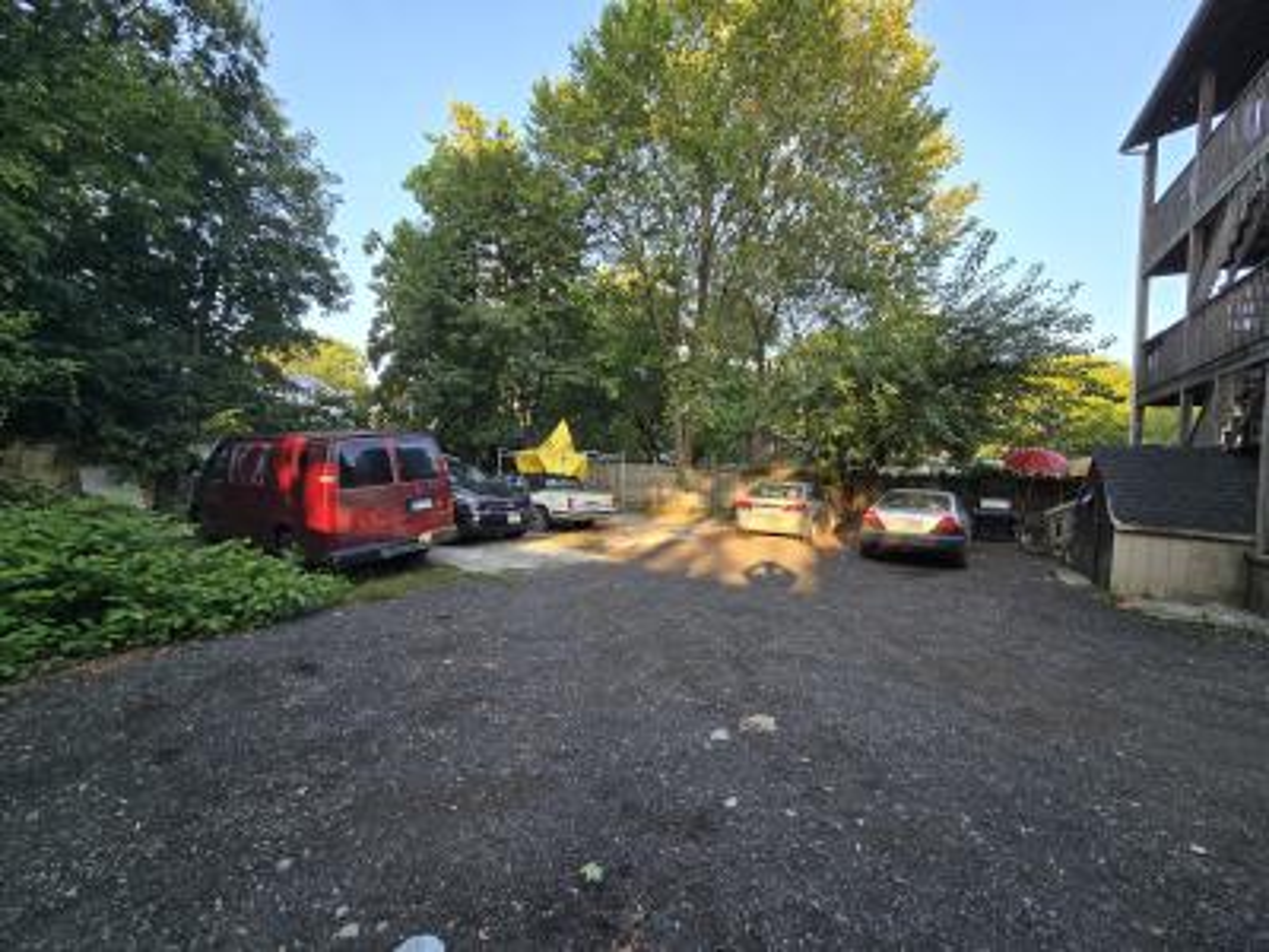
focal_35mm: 13
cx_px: 634
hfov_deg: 106.2
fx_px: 477
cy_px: 476
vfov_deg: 89.9
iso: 50
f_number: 2.2
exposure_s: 1/149
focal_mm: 2.2
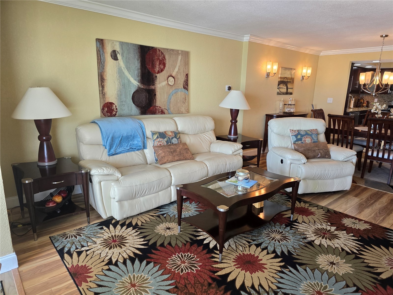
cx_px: 196
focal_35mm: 23
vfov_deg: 58.9
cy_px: 148
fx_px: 261
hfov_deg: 73.9
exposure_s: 1/120
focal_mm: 6.3
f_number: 1.7
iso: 200
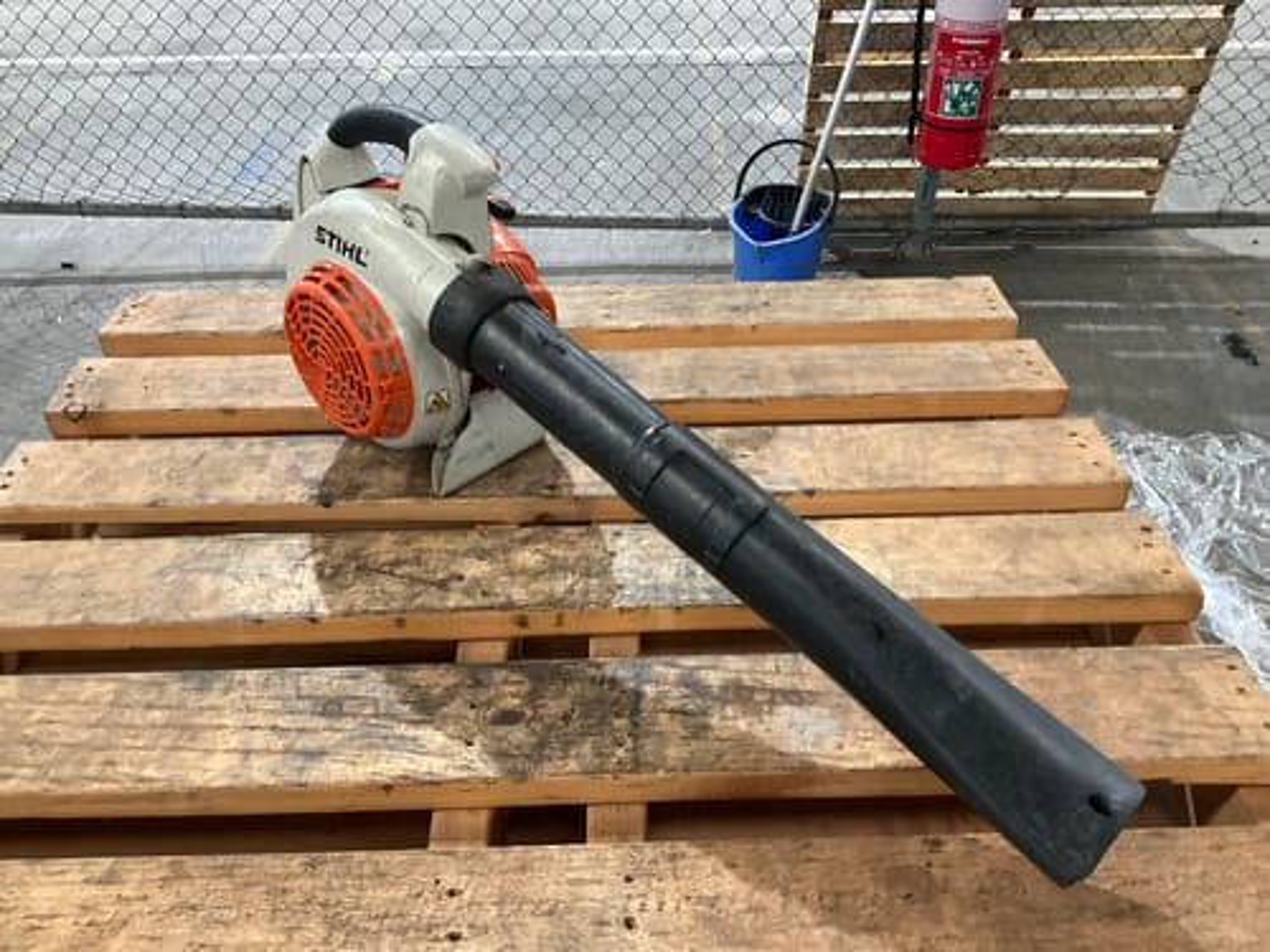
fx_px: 1064
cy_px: 476
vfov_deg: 48.2
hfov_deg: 61.7
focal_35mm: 29
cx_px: 635
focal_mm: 3
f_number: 1.8
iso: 250
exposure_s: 1/33
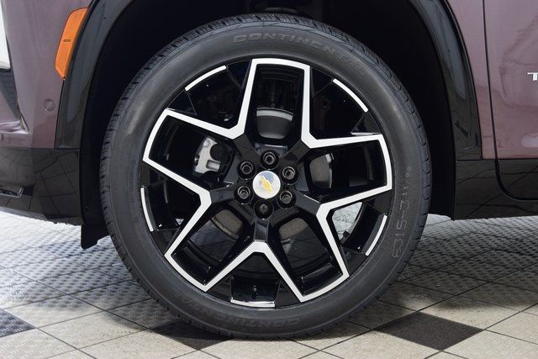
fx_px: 717
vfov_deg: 28.1
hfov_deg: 41.1
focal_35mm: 48
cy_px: 180
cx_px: 269
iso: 1100
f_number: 6.3
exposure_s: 1/15
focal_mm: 32
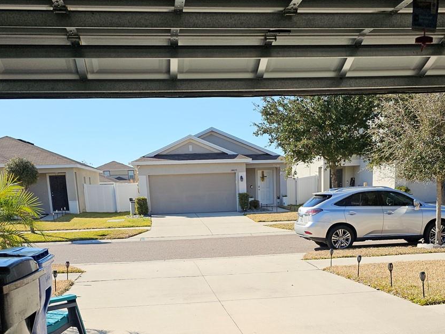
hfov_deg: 42.9
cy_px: 319
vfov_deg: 30.9
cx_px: 244
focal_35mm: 44
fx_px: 566
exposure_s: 1/1070
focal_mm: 6.3
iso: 20
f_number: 1.7
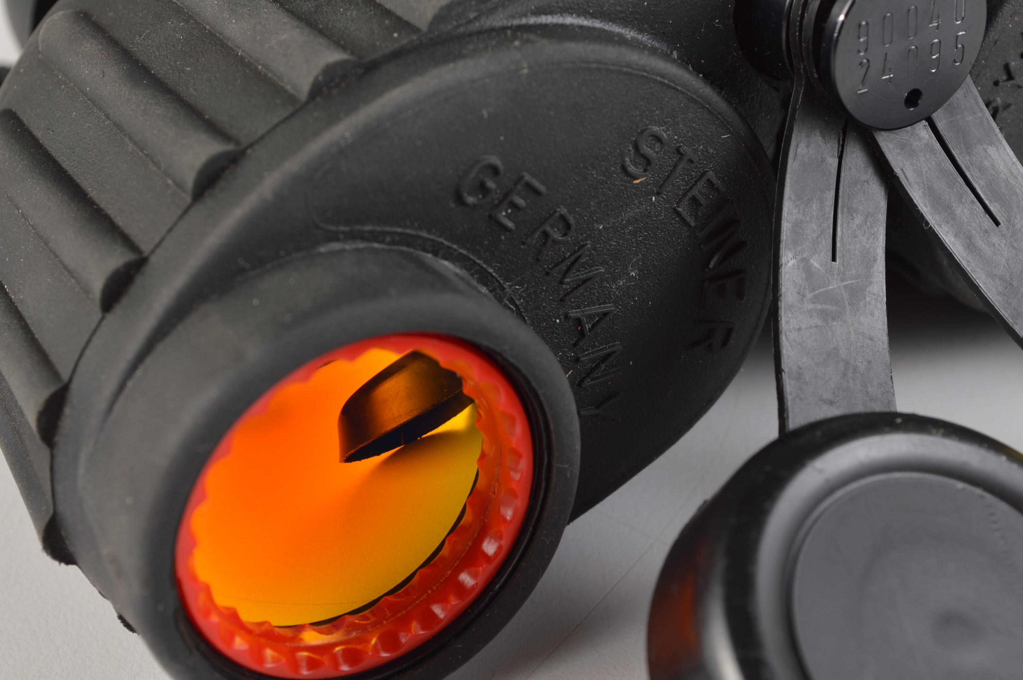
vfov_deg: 16.5
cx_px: 512
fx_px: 2342
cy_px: 340
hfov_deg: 24.6
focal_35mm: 82
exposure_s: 1/125
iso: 100
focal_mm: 55
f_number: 9
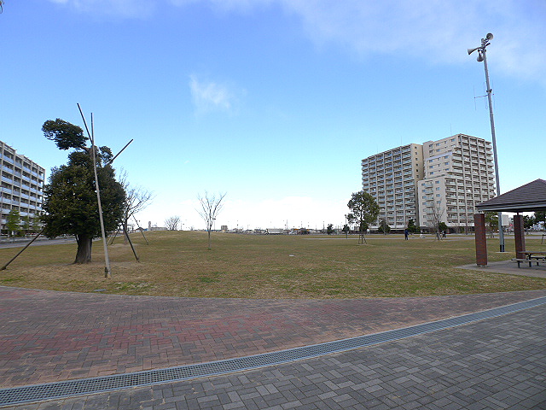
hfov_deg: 87.8
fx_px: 284
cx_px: 273
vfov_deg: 71.6
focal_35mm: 18
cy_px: 205
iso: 80
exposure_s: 1/400
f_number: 3.2
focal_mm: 3.9
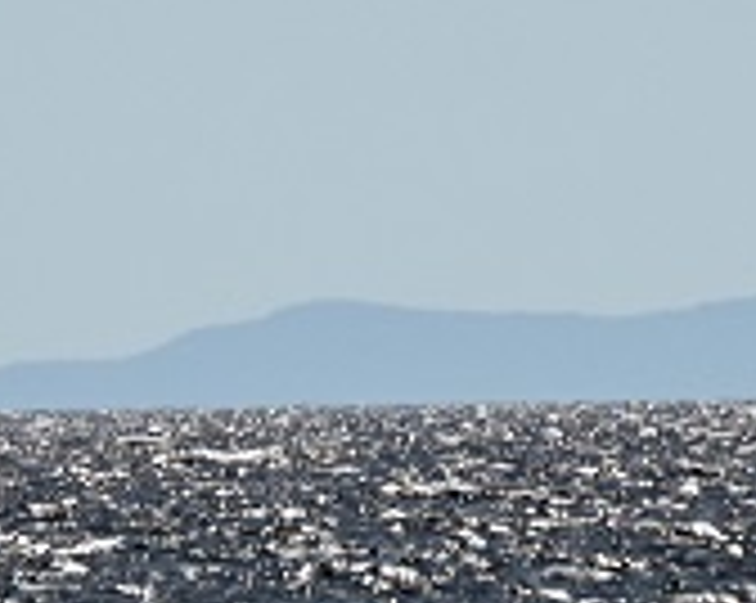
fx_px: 48676
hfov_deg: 0.9
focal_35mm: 2178
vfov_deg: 0.7
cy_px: 47
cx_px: 644
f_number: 6.3
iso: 100
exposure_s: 1/1250
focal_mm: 300
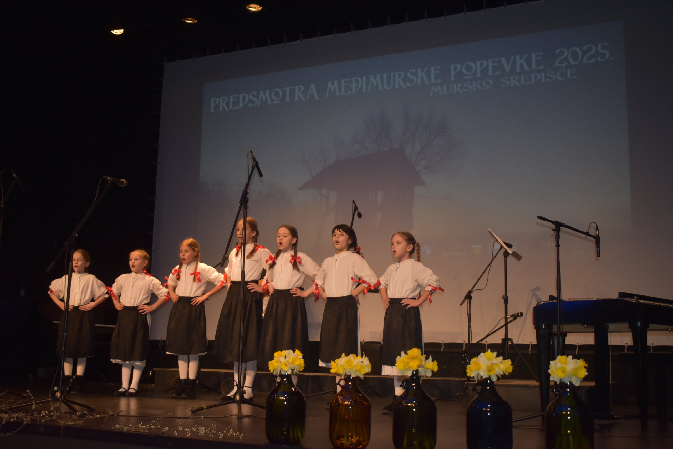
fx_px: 785
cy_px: 224
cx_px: 336
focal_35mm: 42
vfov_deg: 31.9
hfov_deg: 46.4
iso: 800
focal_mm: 28
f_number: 4.2
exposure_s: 1/160
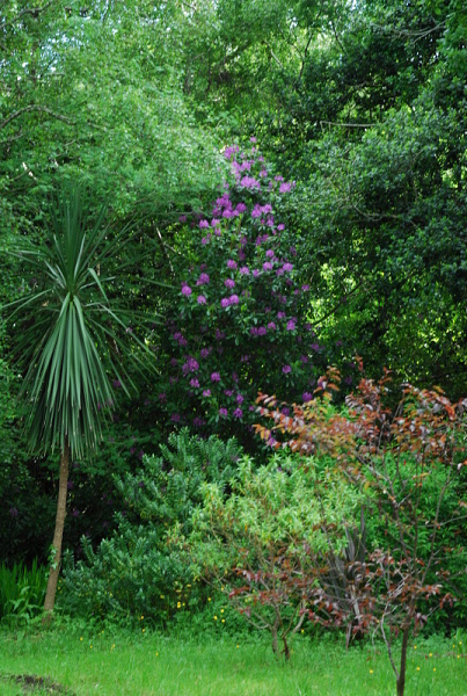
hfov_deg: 20.7
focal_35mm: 66
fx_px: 1278
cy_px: 348
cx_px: 234
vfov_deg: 30.4
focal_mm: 44
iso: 200
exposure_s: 1/80
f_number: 6.3
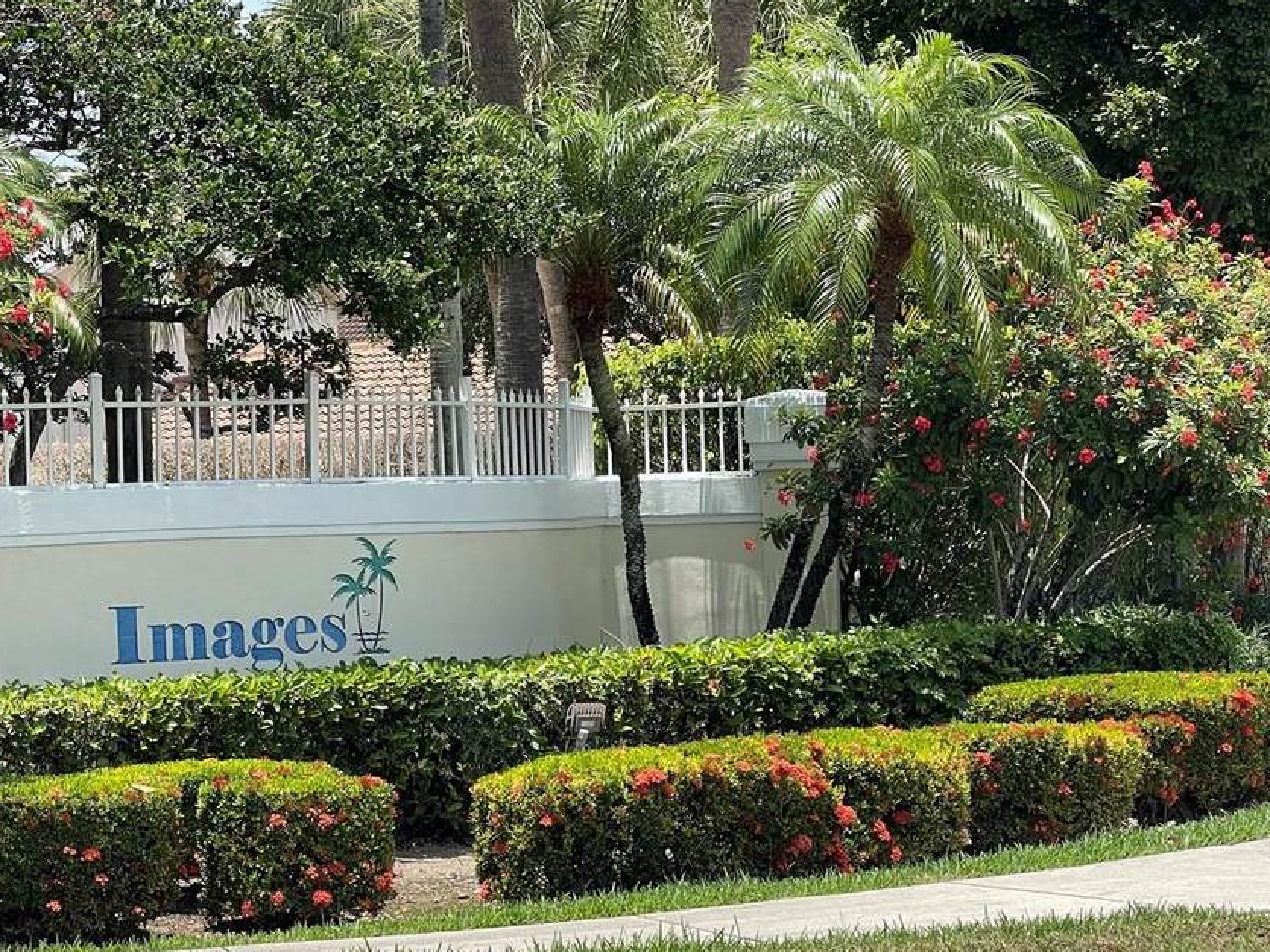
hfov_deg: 19.9
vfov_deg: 15.1
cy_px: 635
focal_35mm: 98
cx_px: 343
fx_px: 3595
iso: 20
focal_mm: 7.5
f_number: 2.2
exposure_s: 1/919
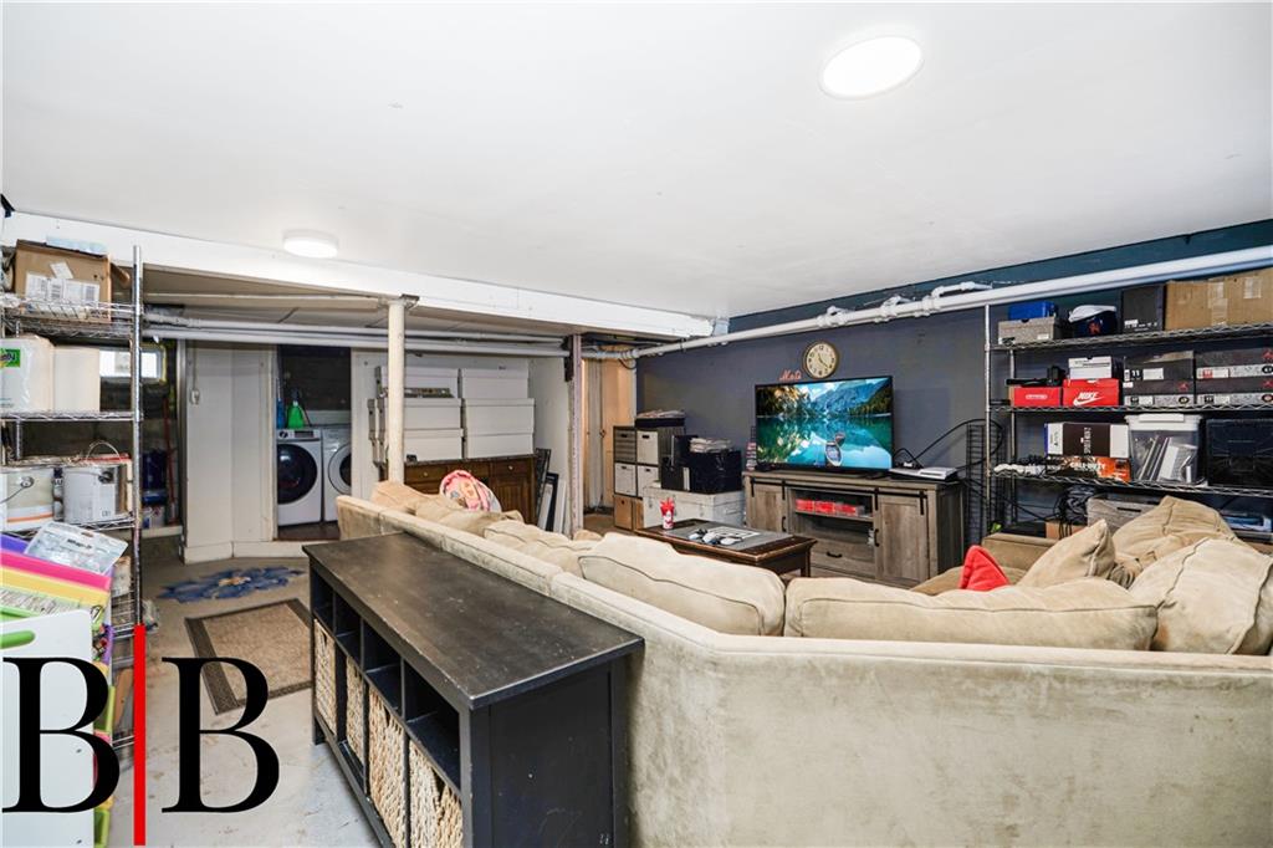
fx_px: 566
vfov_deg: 73.7
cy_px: 424
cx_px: 636
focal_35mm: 16
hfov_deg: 96.8
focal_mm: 16
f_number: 4
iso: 50
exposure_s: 1/6
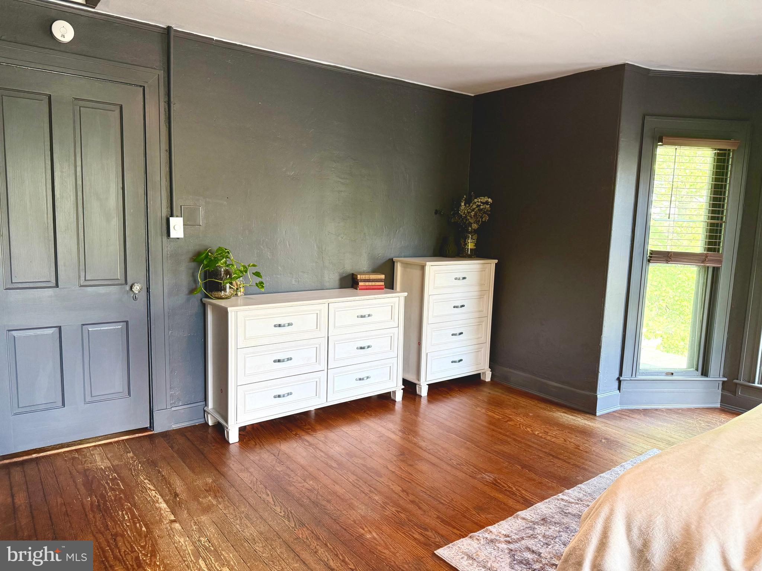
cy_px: 286
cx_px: 381
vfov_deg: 56.8
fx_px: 528
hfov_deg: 71.6
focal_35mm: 24
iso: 200
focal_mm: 6.76
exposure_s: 1/81
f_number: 1.78
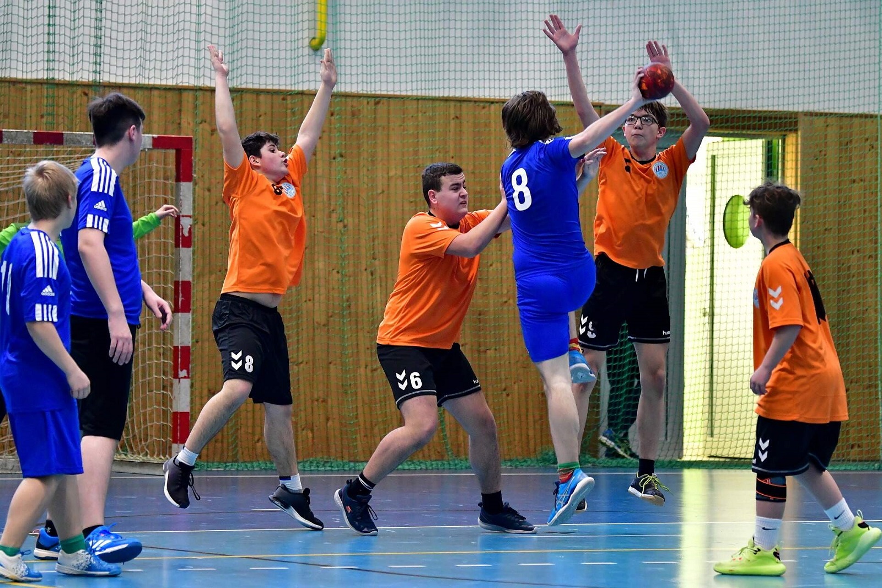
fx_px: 3747
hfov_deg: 13.4
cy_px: 294
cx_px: 441
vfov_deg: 9.0
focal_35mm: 153
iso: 2500
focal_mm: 102
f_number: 2.8
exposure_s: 1/800
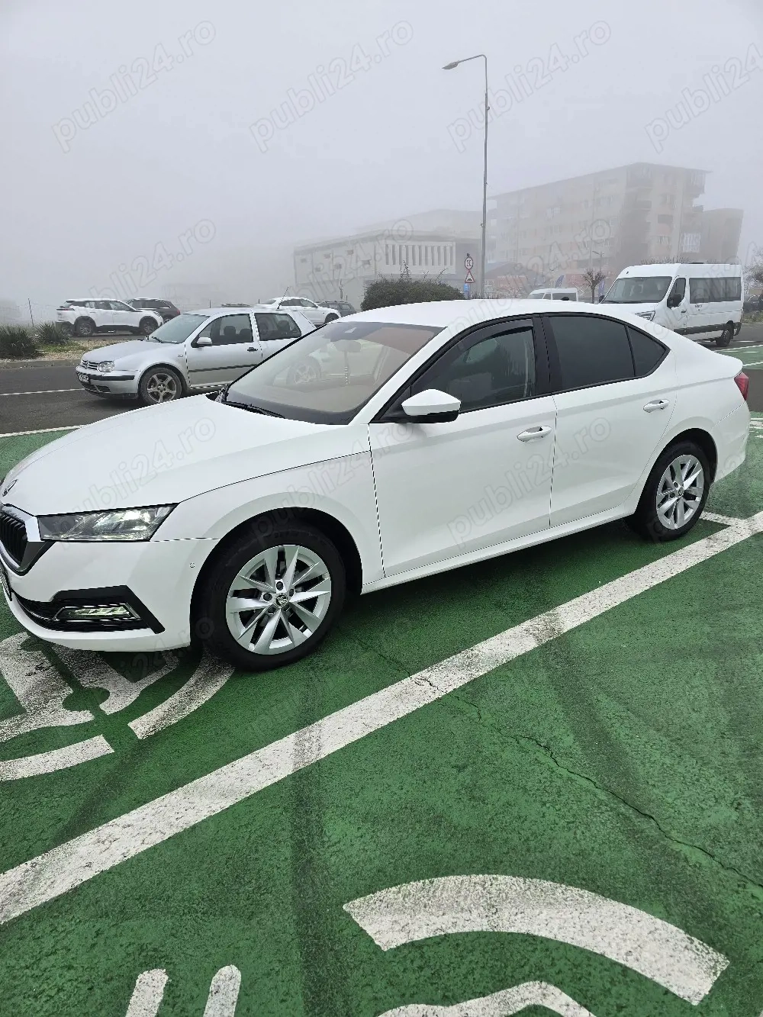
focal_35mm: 23
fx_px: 676
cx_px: 382
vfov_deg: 73.9
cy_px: 508
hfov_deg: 58.9
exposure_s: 1/182
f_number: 1.7
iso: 16
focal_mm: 6.3
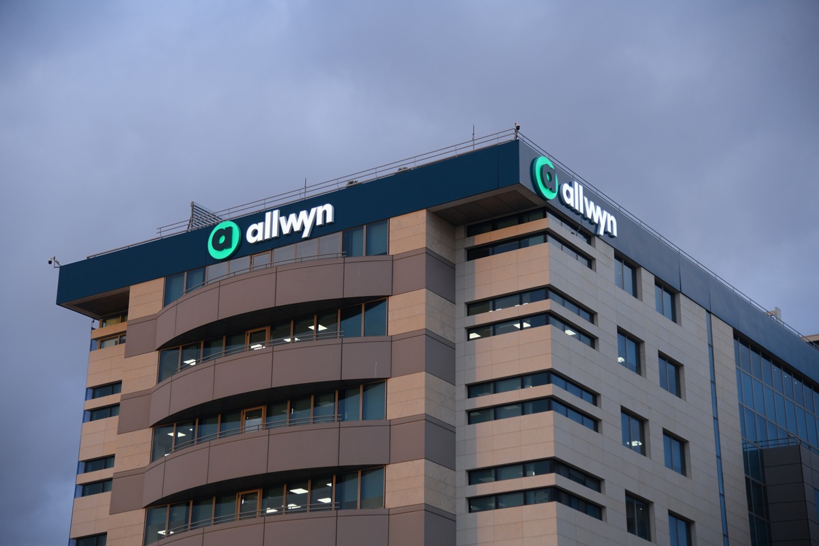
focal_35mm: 70
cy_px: 273
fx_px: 1592
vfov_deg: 19.5
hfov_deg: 28.8
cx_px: 410
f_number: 4
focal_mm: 70
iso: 640
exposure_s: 1/400
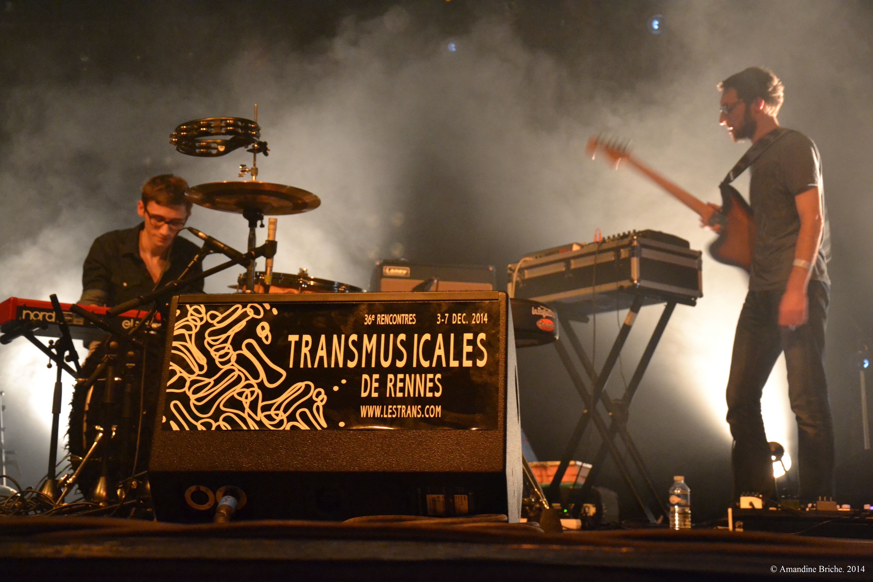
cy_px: 291
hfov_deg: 38.9
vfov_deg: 26.5
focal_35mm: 51
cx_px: 436
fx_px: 1237
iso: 3200
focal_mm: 34
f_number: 4.2
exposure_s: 1/20
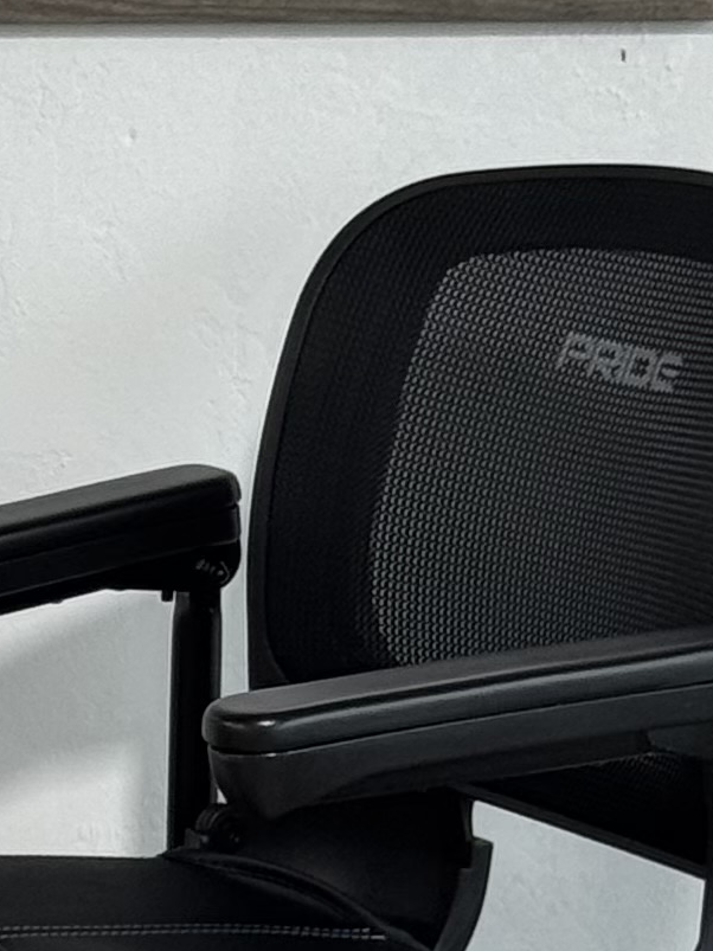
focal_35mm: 241
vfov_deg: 8.2
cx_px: 77
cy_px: 508
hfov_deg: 6.2
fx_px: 6620
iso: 64
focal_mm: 6.76
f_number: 1.78
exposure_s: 1/120
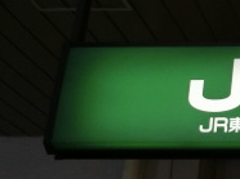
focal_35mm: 117
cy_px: 6
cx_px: 404
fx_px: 810
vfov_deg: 12.5
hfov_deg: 15.1
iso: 250
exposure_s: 1/125
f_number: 3.9
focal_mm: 6
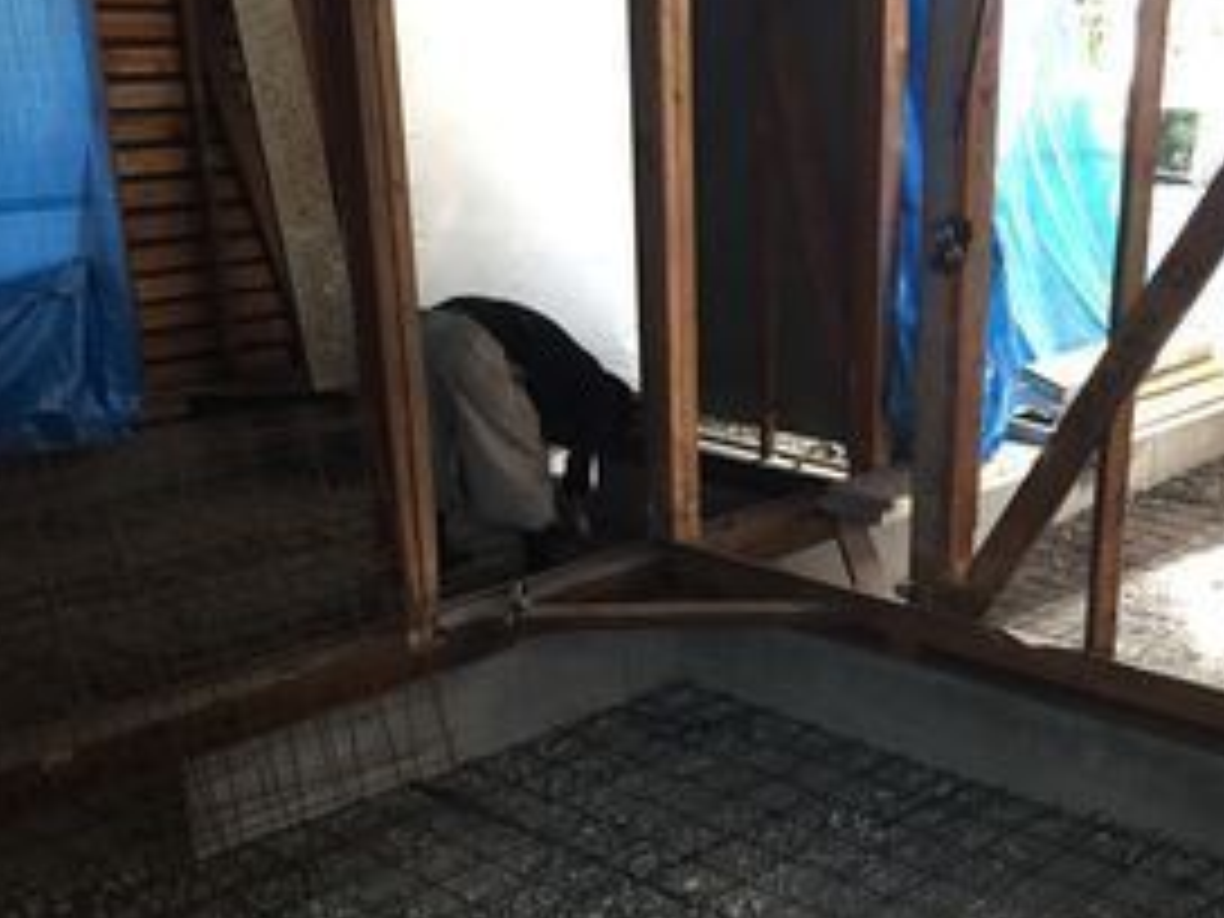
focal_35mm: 48
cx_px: 832
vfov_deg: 29.6
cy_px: 722
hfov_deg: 39.1
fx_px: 1697
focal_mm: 4.15
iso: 125
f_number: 2.2
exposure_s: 1/30
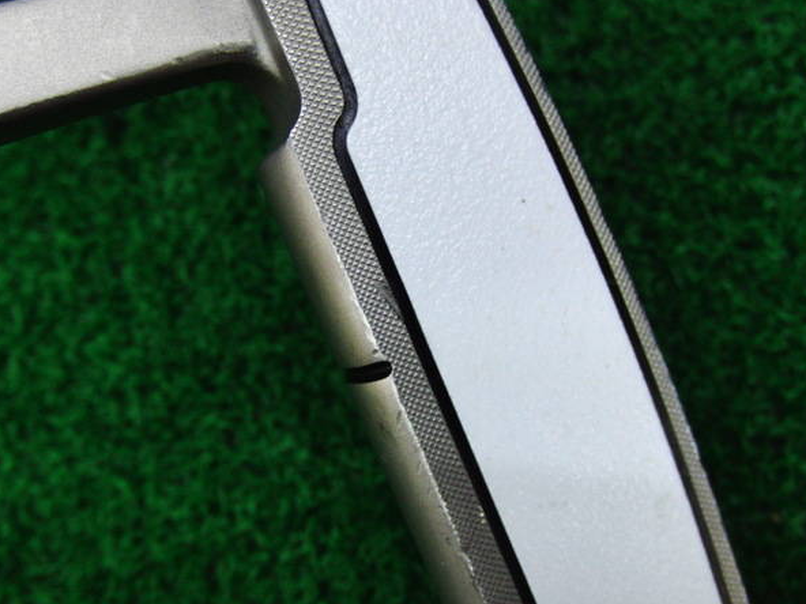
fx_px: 931
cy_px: 312
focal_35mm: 40
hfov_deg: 46.8
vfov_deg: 36.0
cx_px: 407
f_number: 3.6
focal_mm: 6.42
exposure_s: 1/80
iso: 320
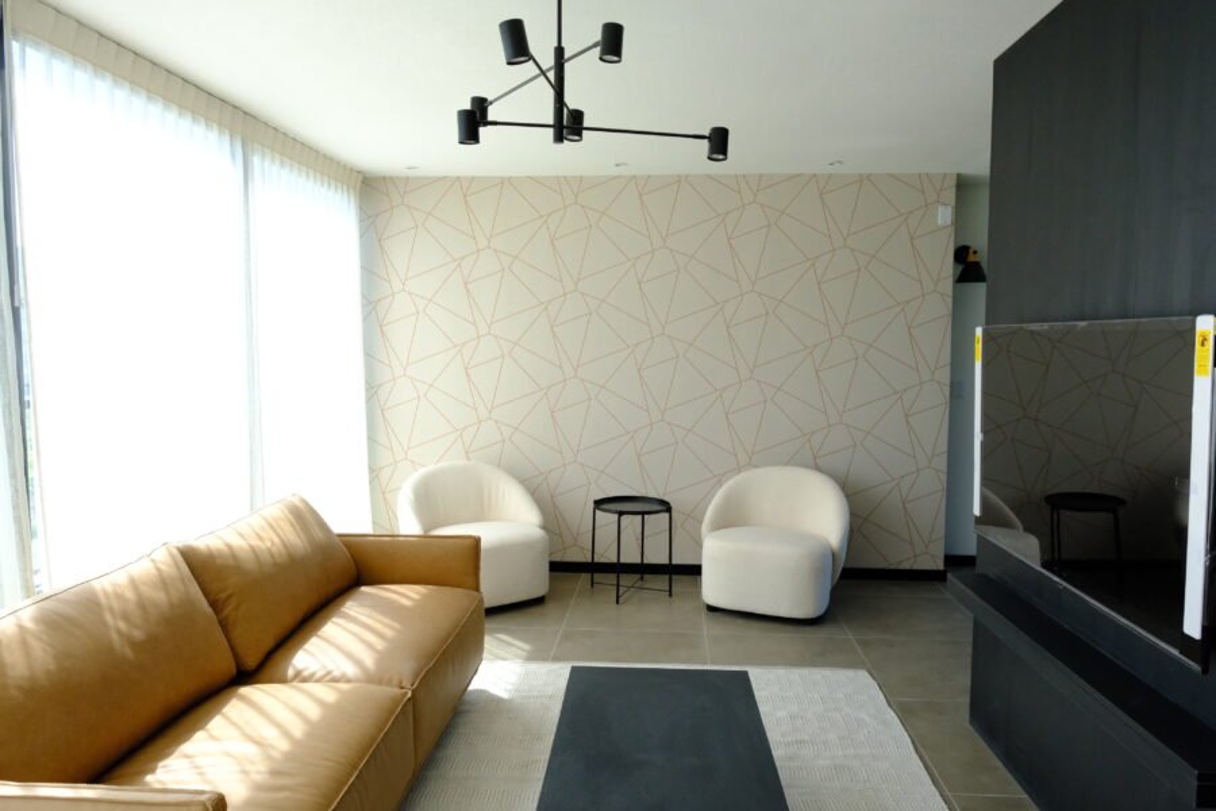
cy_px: 406
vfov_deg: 53.1
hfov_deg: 73.7
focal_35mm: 24
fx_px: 811
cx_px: 608
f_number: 6.4
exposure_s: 1/1000
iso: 2500
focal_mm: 16
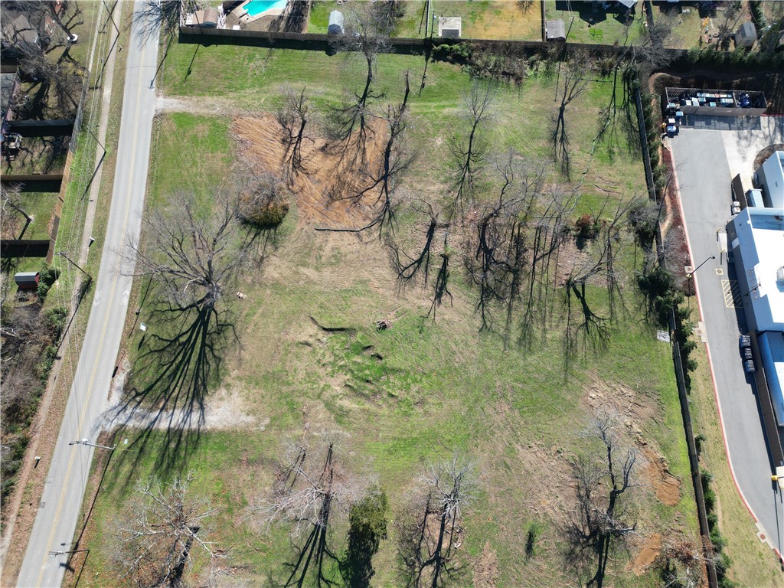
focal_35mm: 24
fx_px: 544
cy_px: 294
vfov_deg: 56.8
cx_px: 392
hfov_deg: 71.6
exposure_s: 1/1000
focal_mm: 6.72
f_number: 1.7
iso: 100
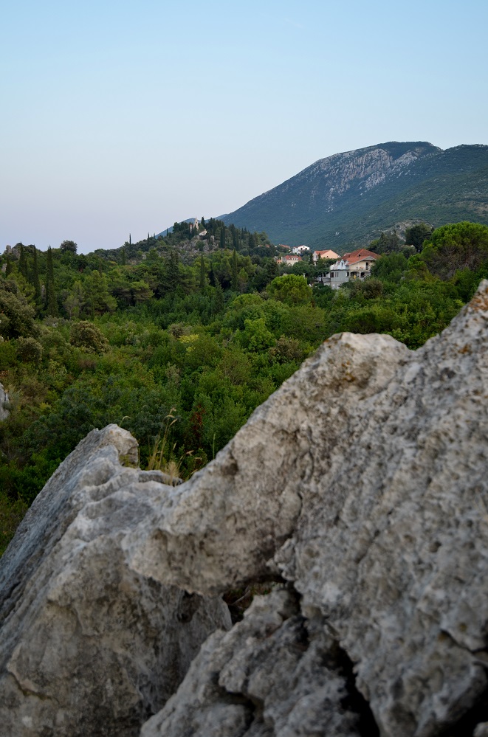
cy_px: 368
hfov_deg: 36.7
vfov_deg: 53.2
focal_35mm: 36
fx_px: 736
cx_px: 244
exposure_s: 1/60
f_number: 4.5
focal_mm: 24
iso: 125
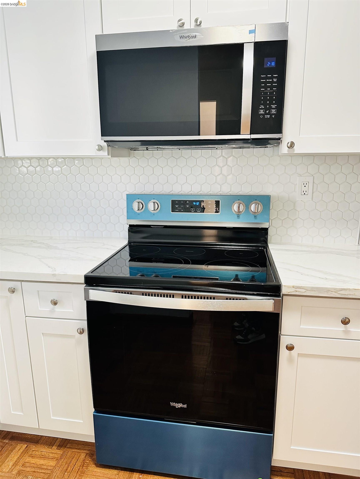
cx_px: 180
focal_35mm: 24
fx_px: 333
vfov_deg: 71.6
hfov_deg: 56.8
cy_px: 240
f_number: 1.78
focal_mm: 6.86
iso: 200
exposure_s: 1/60
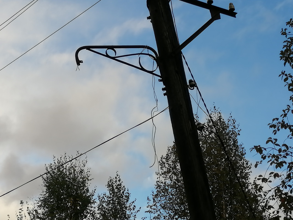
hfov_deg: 25.3
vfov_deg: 19.1
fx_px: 652
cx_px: 146
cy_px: 110
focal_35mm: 77
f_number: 1.8
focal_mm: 3.96
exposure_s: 1/1105
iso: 50
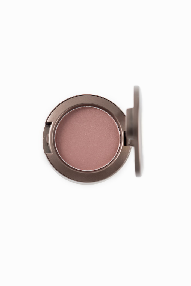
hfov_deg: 16.1
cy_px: 143
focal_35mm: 85
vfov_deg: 23.9
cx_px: 96
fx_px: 676
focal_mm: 85
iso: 200
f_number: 6.3
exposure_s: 1/20
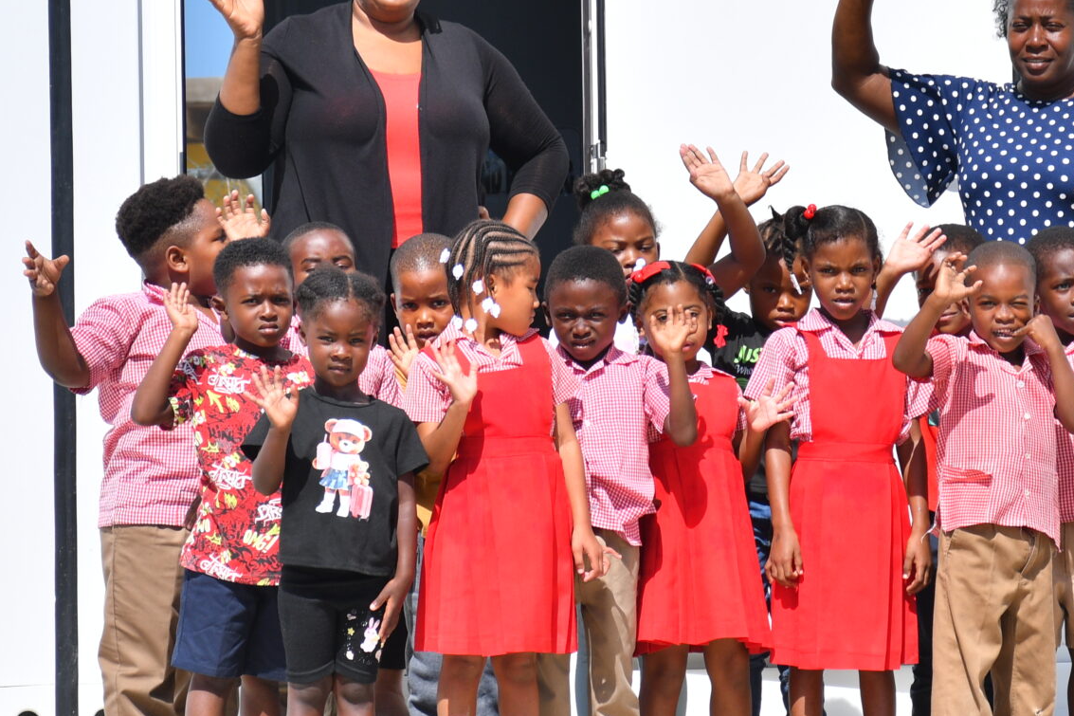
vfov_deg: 4.8
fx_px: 8560
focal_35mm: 287
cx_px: 709
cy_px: 217
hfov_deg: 7.2
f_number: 5.6
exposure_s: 1/640
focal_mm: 85
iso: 100
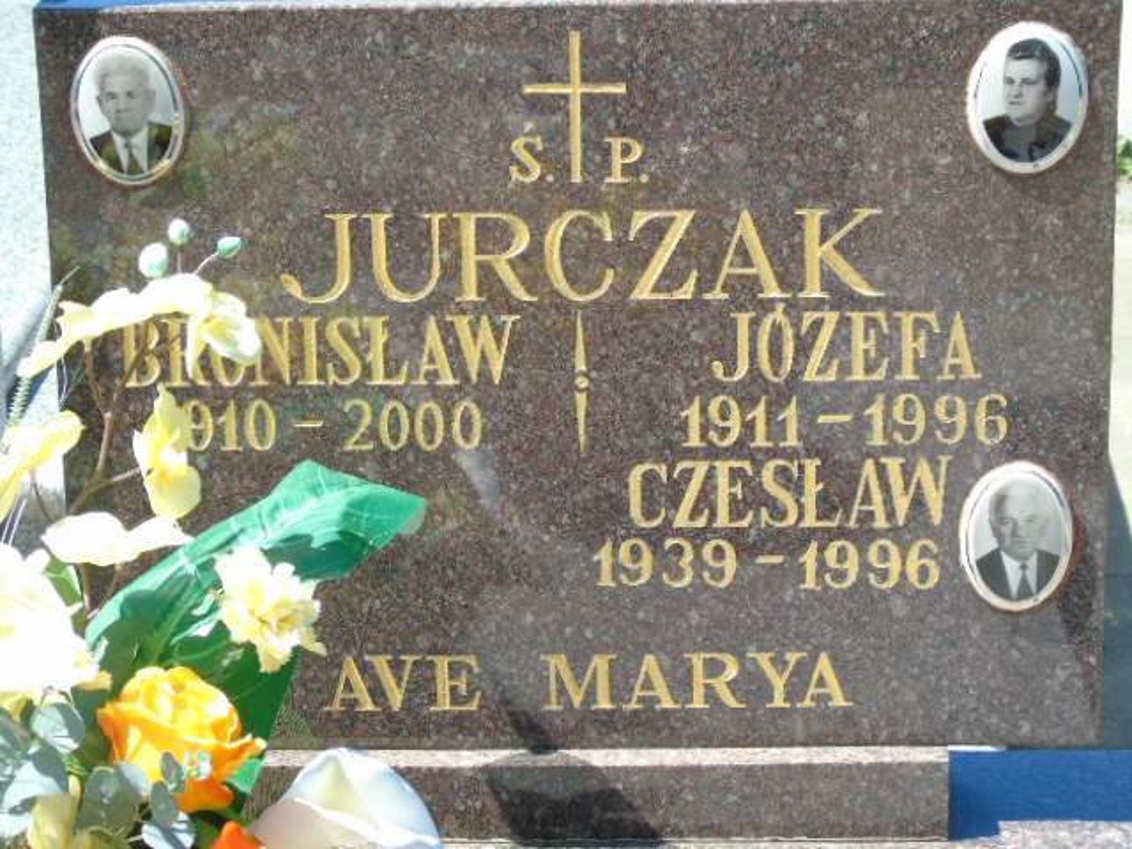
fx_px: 3532
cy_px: 424
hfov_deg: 18.2
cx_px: 566
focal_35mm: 108
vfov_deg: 13.7
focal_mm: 19
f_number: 4.4
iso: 80
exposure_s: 1/200
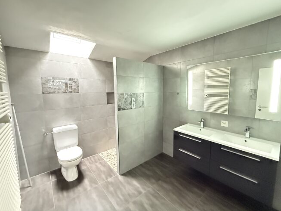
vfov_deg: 81.7
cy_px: 102
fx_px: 122
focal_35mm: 15
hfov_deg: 98.1
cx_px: 144
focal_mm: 2.22
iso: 2000
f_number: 2.2
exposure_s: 1/30
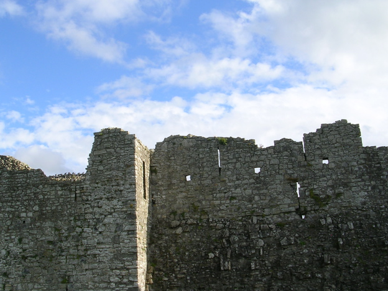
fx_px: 437
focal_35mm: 39
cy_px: 149
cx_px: 192
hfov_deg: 47.9
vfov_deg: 36.8
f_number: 5.6
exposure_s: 1/202
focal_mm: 5.8
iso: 50
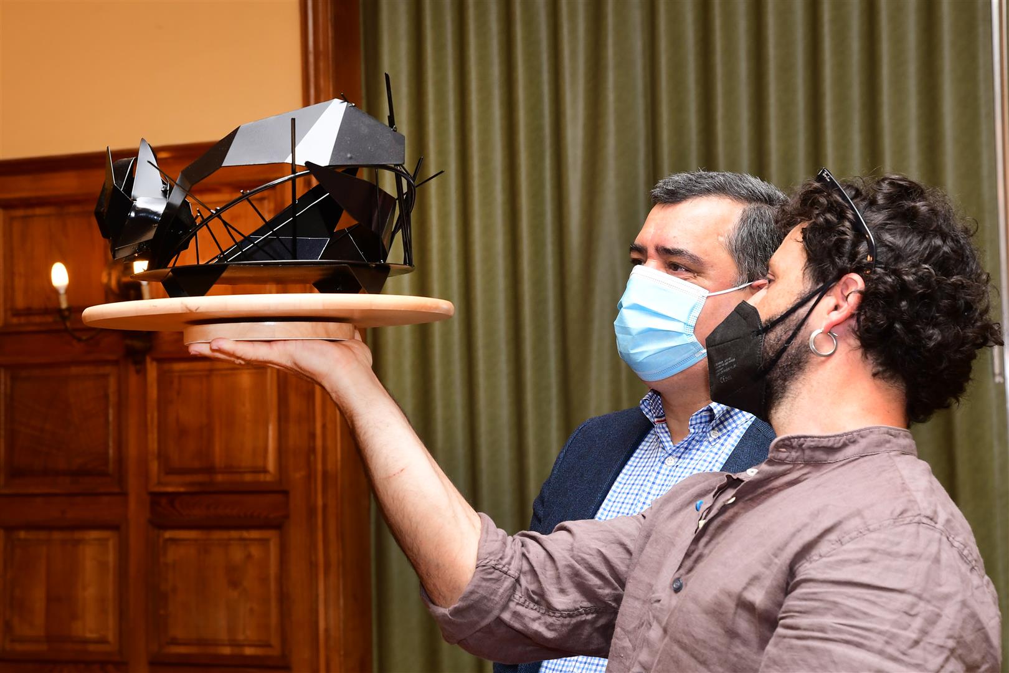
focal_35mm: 60
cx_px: 504
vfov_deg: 22.6
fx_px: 1682
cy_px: 336
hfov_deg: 33.4
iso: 500
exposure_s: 1/160
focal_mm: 40
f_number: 5.6
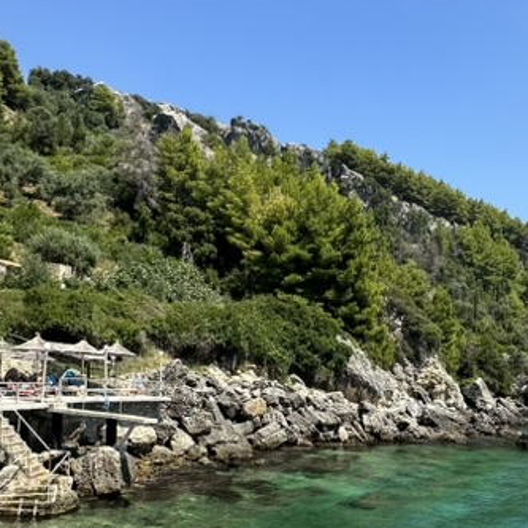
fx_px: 656
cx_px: 382
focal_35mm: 38
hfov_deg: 42.8
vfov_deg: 42.5
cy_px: 395
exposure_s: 1/1135
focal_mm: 2.22
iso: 40
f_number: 2.2
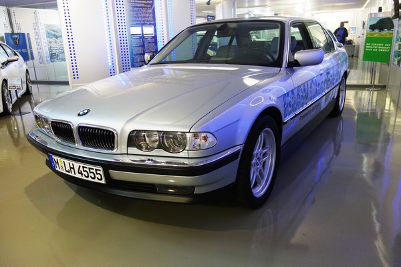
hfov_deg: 65.5
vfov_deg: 46.4
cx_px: 200
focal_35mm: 28
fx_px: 312
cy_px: 134
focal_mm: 10.4
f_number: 1.8
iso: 400
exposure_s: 1/30
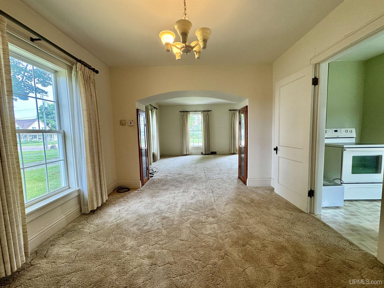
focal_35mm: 14
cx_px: 192
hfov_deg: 102.1
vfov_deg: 85.7
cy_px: 144
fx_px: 155
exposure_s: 1/120
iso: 200
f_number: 2.2
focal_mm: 2.22
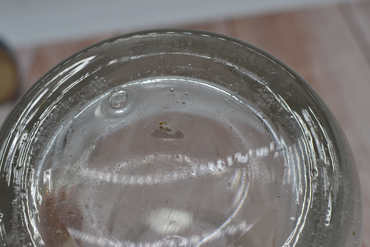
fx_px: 643
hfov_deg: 32.1
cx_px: 187
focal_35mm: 63
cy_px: 142
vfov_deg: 21.7
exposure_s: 1/125
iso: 100
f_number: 5.6
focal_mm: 35
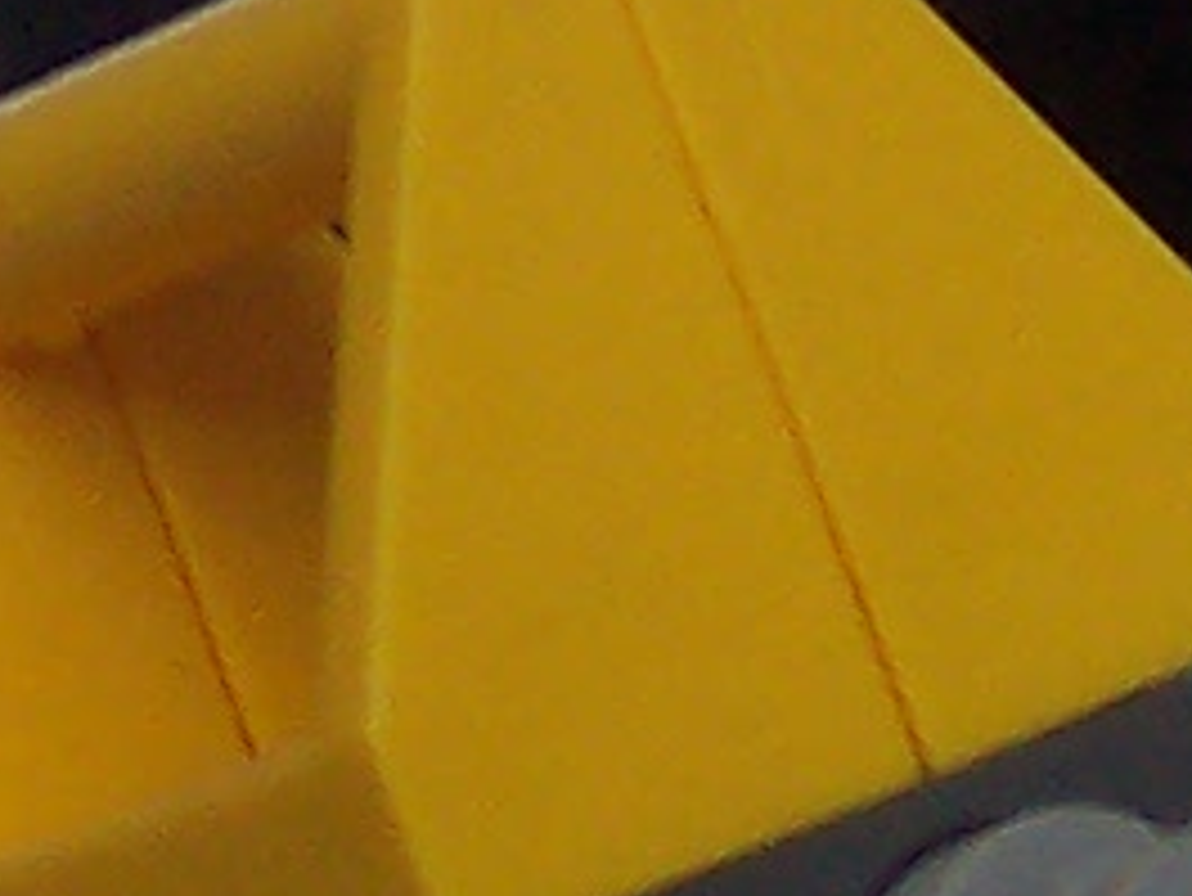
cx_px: 1295
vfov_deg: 3.7
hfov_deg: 5.0
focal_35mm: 398
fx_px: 13711
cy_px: -54
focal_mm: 8
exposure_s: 1/30
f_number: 3.4
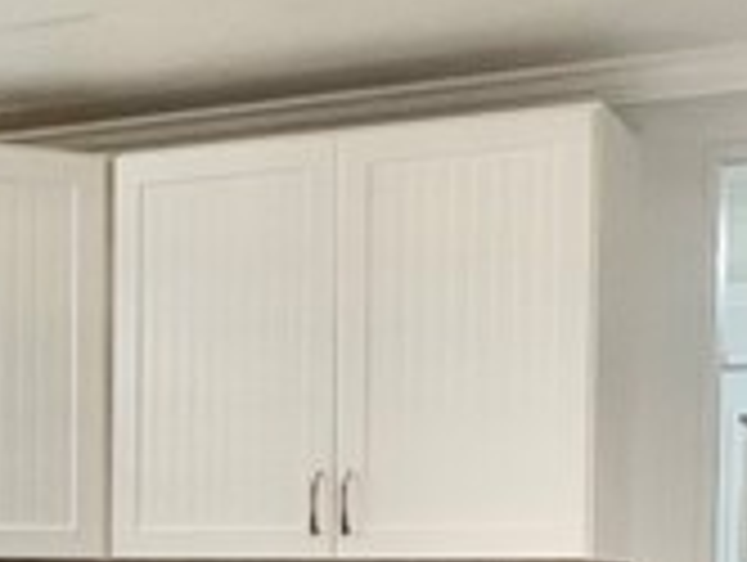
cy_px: 701
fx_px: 1729
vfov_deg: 17.5
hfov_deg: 24.1
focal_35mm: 80
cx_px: 194
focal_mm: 1.57
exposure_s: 1/120
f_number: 1.8
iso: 200
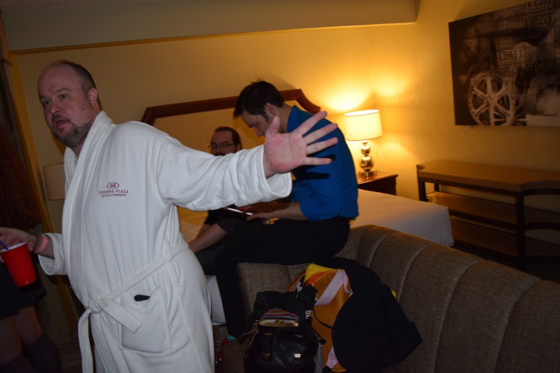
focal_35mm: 27
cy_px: 186
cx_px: 280
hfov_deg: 67.4
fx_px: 420
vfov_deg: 47.9
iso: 1250
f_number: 3.5
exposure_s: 1/60
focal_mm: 18
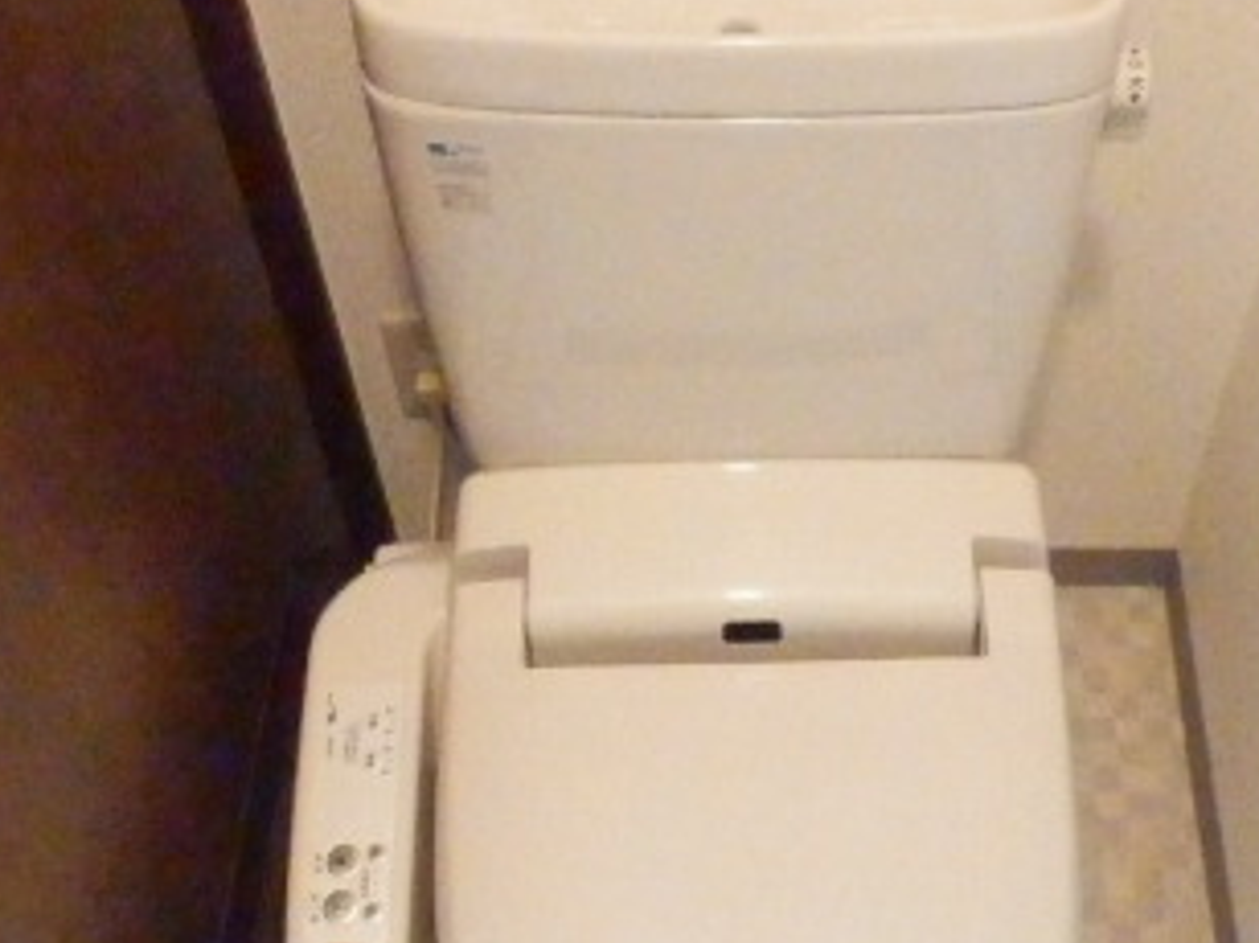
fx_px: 1818
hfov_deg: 38.0
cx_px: 787
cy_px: 525
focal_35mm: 50
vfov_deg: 29.1
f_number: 3
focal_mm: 4.2
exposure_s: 1/100
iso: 6400
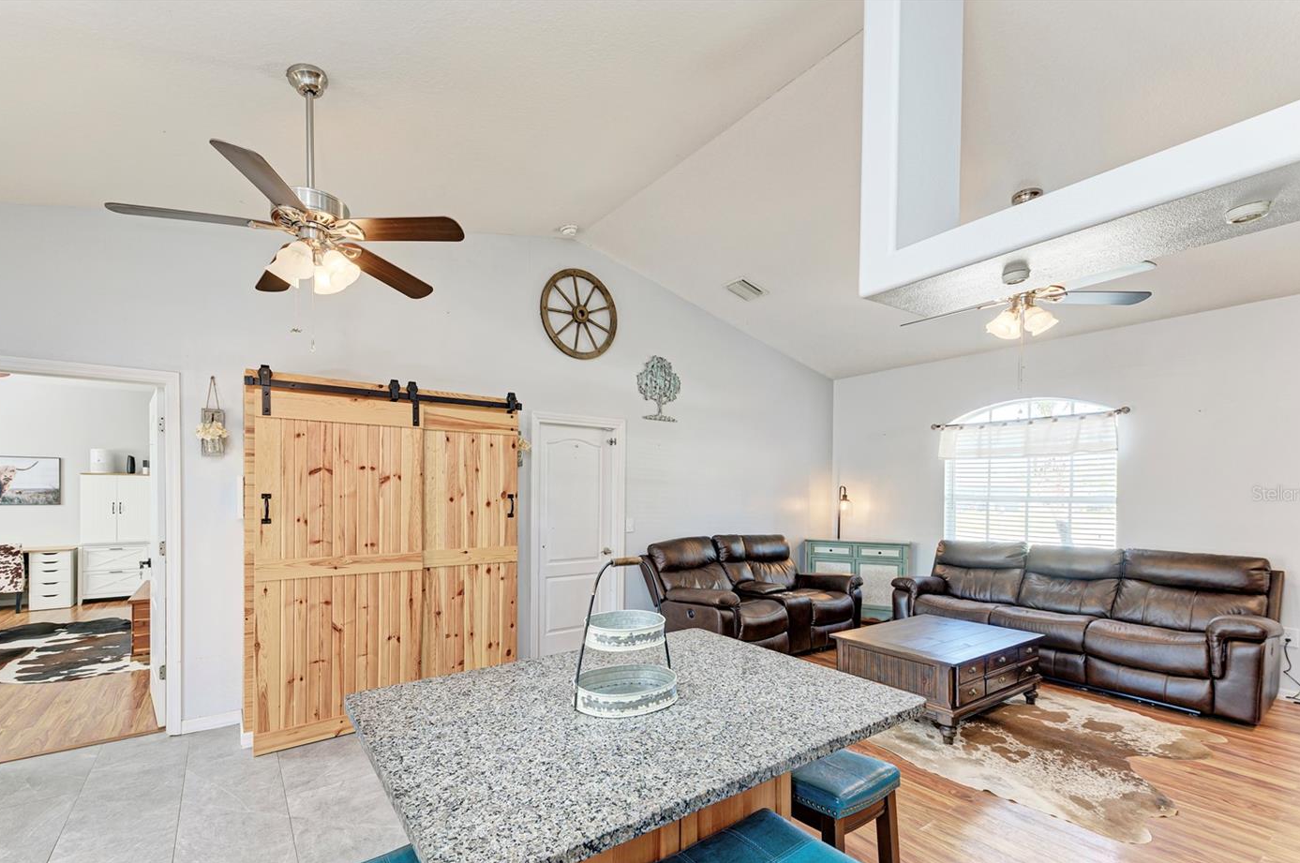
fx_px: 541
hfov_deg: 100.1
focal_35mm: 15
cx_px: 586
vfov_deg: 76.7
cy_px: 493
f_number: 9
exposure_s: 1/3.33
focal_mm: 13
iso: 200
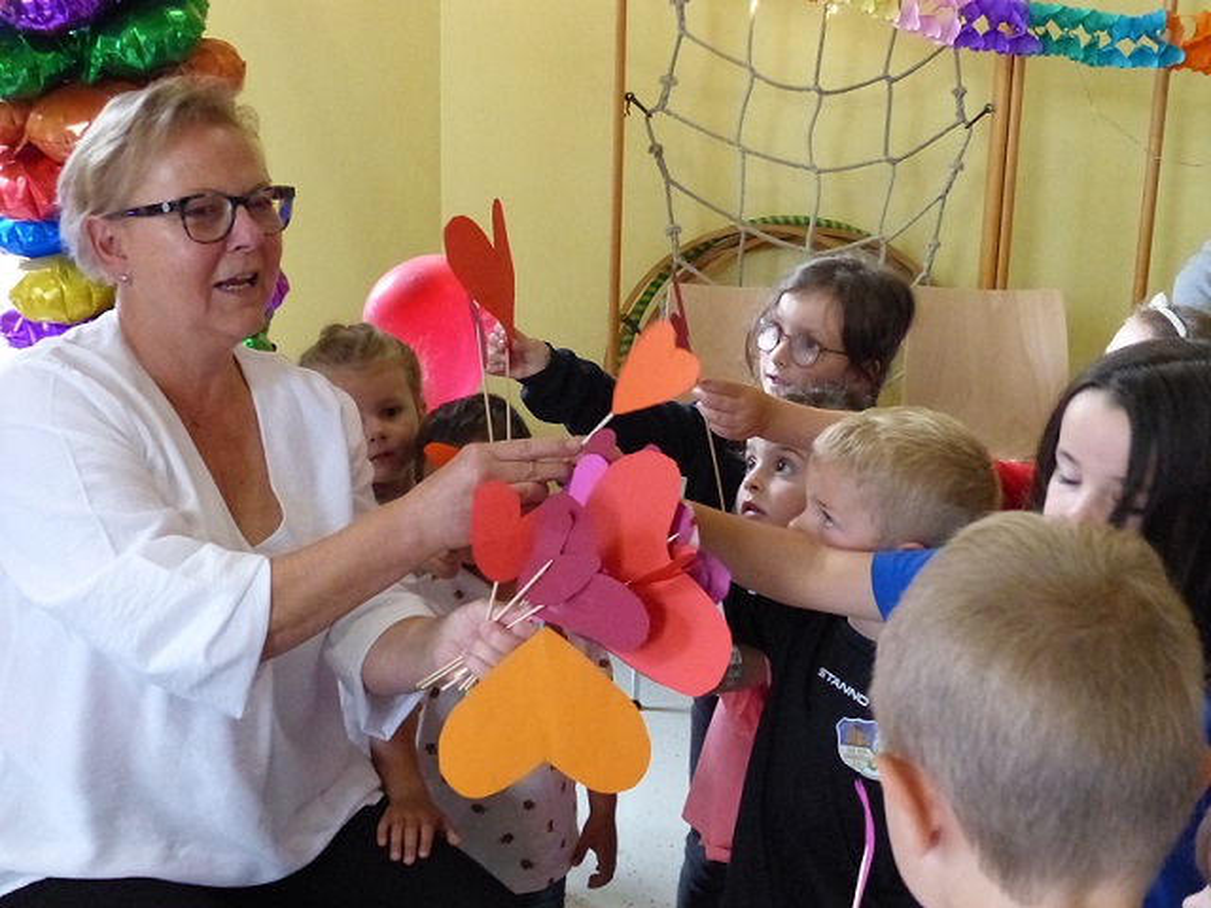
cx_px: 606
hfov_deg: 44.8
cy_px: 454
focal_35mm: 42
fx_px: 1469
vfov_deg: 34.3
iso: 1600
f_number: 2.8
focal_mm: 7.6
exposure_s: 1/125
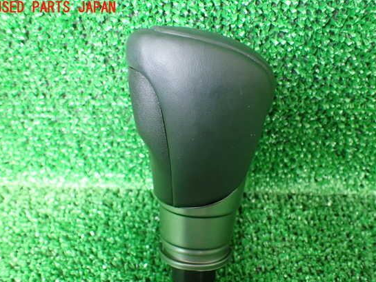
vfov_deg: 42.9
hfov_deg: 55.3
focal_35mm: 33
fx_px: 359
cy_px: 154
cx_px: 197
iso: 800
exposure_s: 1/40
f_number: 2.3
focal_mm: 5.4
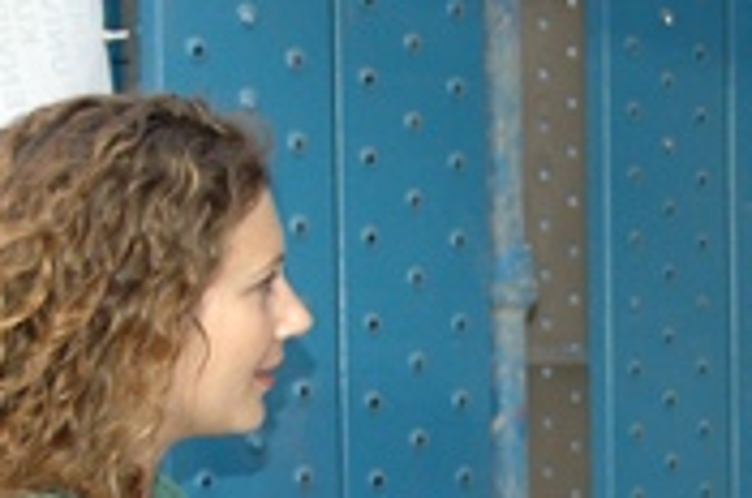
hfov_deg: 18.3
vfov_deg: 12.2
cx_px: 541
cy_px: 468
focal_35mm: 111
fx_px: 2320
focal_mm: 29
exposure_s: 1/60
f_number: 4.2
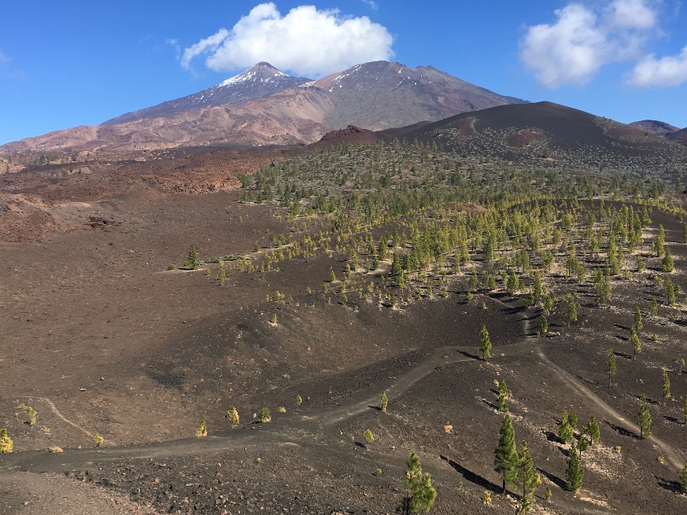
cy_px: 249
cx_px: 327
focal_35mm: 34
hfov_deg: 53.9
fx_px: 675
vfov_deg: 41.8
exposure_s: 1/1508
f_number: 2.2
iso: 25
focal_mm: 4.15
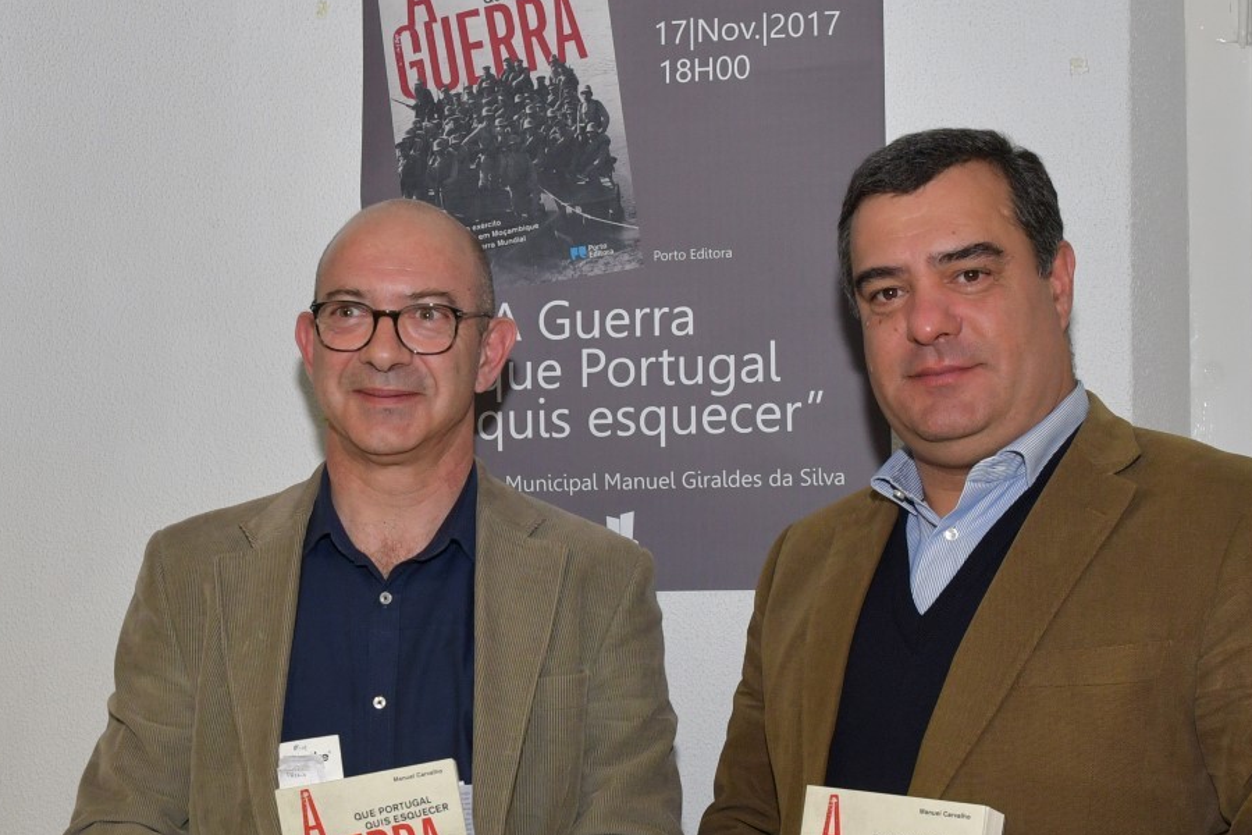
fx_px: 1878
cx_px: 551
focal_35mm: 54
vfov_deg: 25.0
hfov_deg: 36.8
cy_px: 458
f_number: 6.3
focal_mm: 20
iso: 800
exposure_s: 1/160
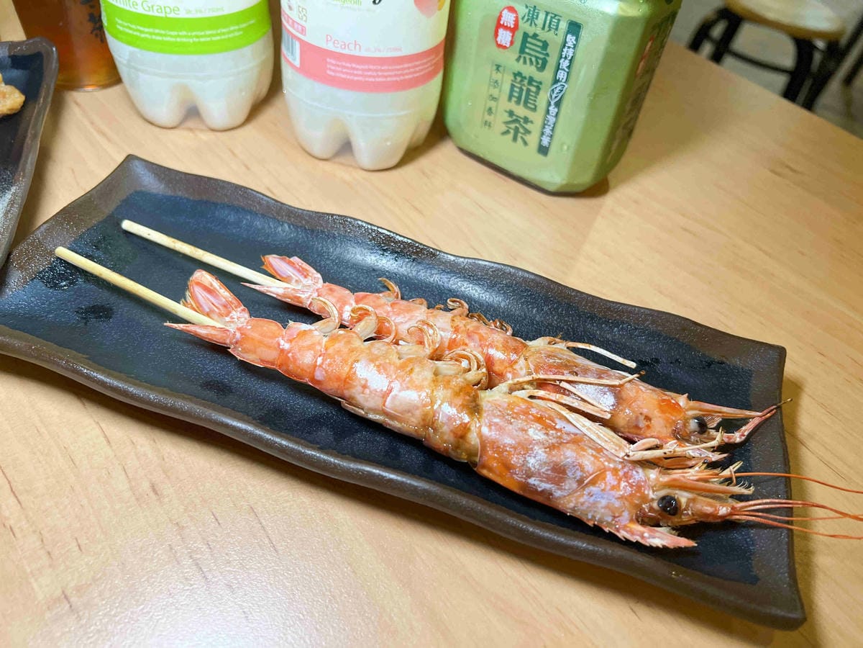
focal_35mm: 26
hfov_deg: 67.3
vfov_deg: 53.1
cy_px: 324
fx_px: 648
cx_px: 432
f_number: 1.5
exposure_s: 1/120
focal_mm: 5.7
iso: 125
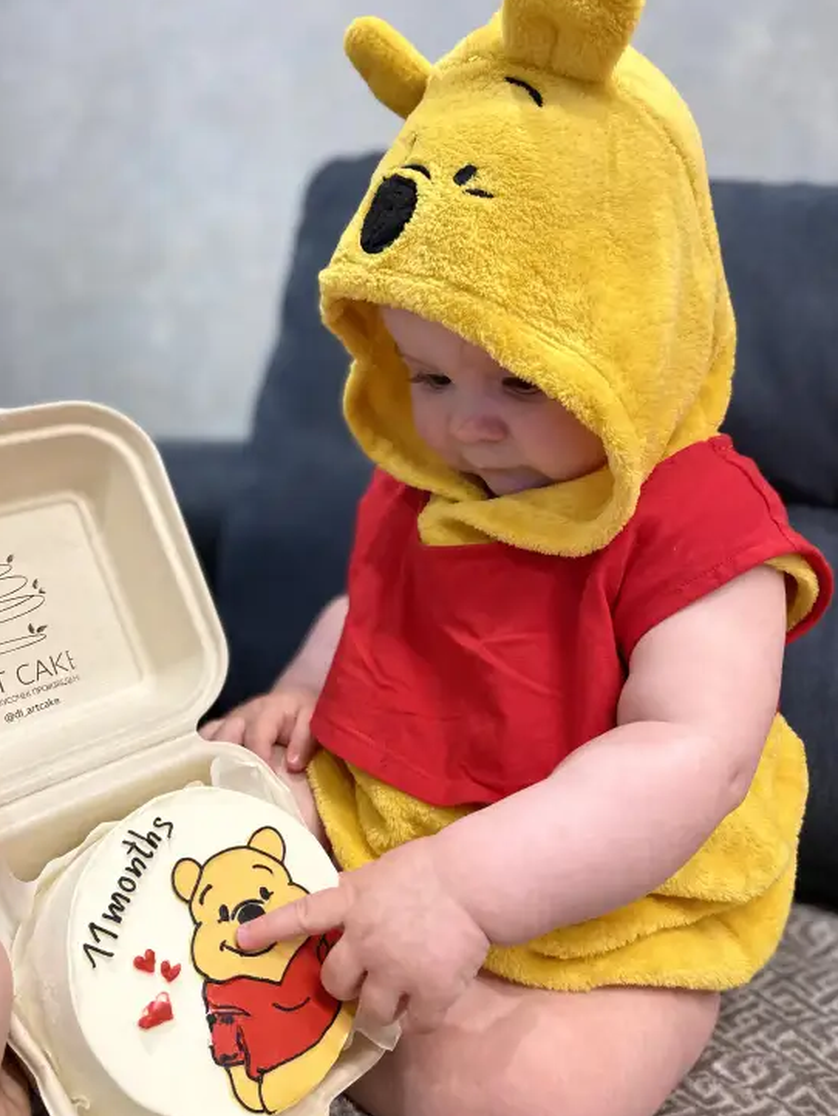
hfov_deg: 51.4
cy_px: 543
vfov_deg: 65.3
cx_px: 407
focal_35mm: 27
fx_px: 871
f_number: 1.8
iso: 320
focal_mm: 4.25
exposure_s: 1/60
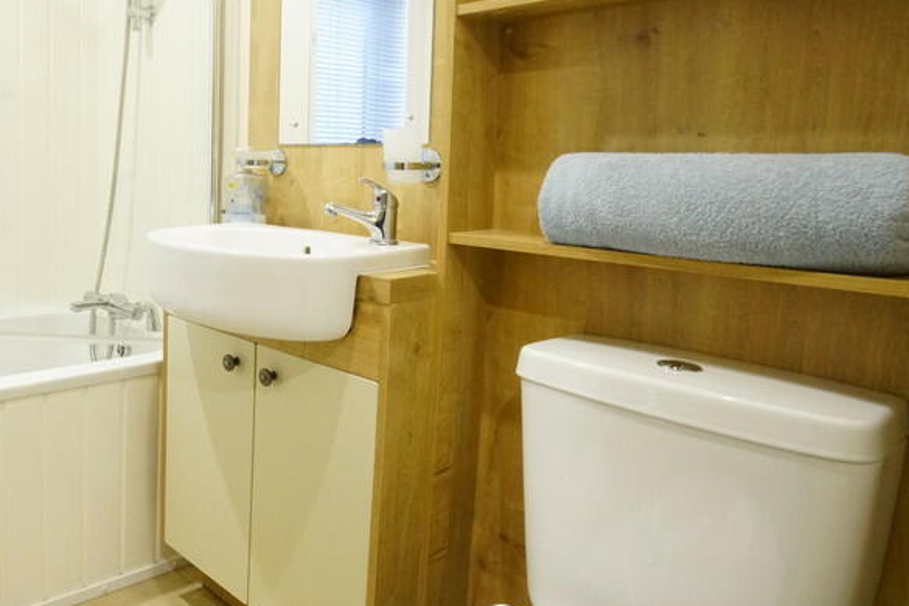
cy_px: 223
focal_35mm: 28
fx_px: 707
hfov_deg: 59.0
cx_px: 151
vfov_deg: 46.0
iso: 6400
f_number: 10
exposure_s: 1/25
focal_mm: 16
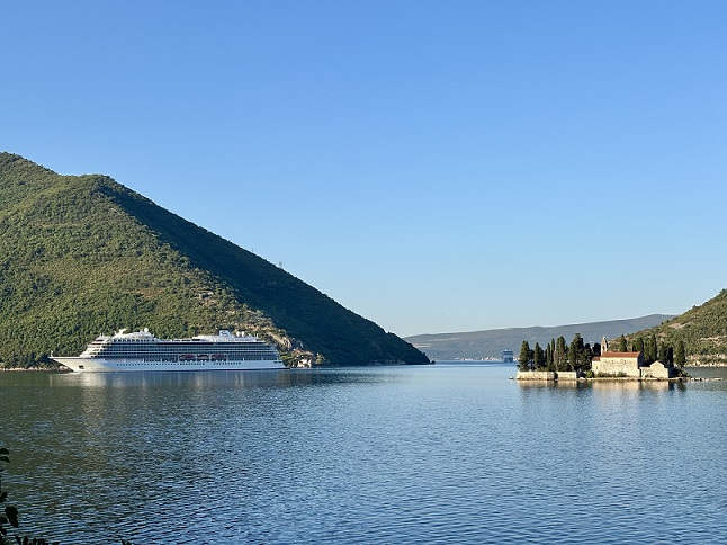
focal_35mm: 52
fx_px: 1092
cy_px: 272
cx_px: 364
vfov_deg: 28.0
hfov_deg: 36.8
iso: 32
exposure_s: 1/2193
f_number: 1.6
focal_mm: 5.96
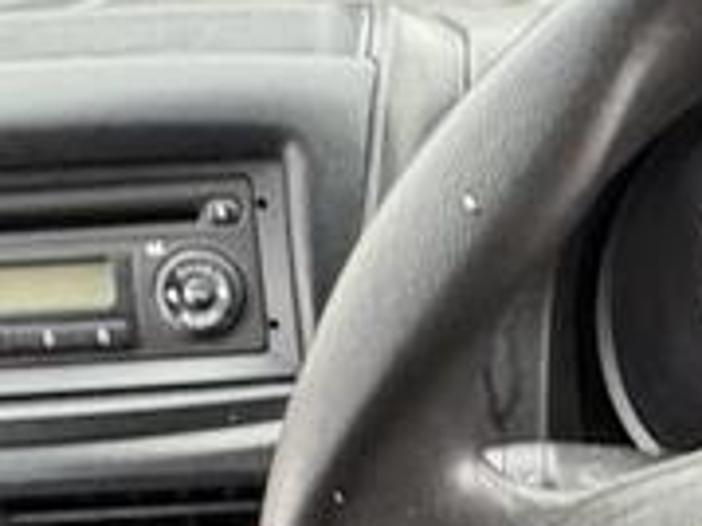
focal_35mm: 70
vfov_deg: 19.6
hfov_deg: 24.0
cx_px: 941
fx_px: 1419
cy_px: 644
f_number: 2.2
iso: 400
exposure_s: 1/60
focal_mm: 2.22
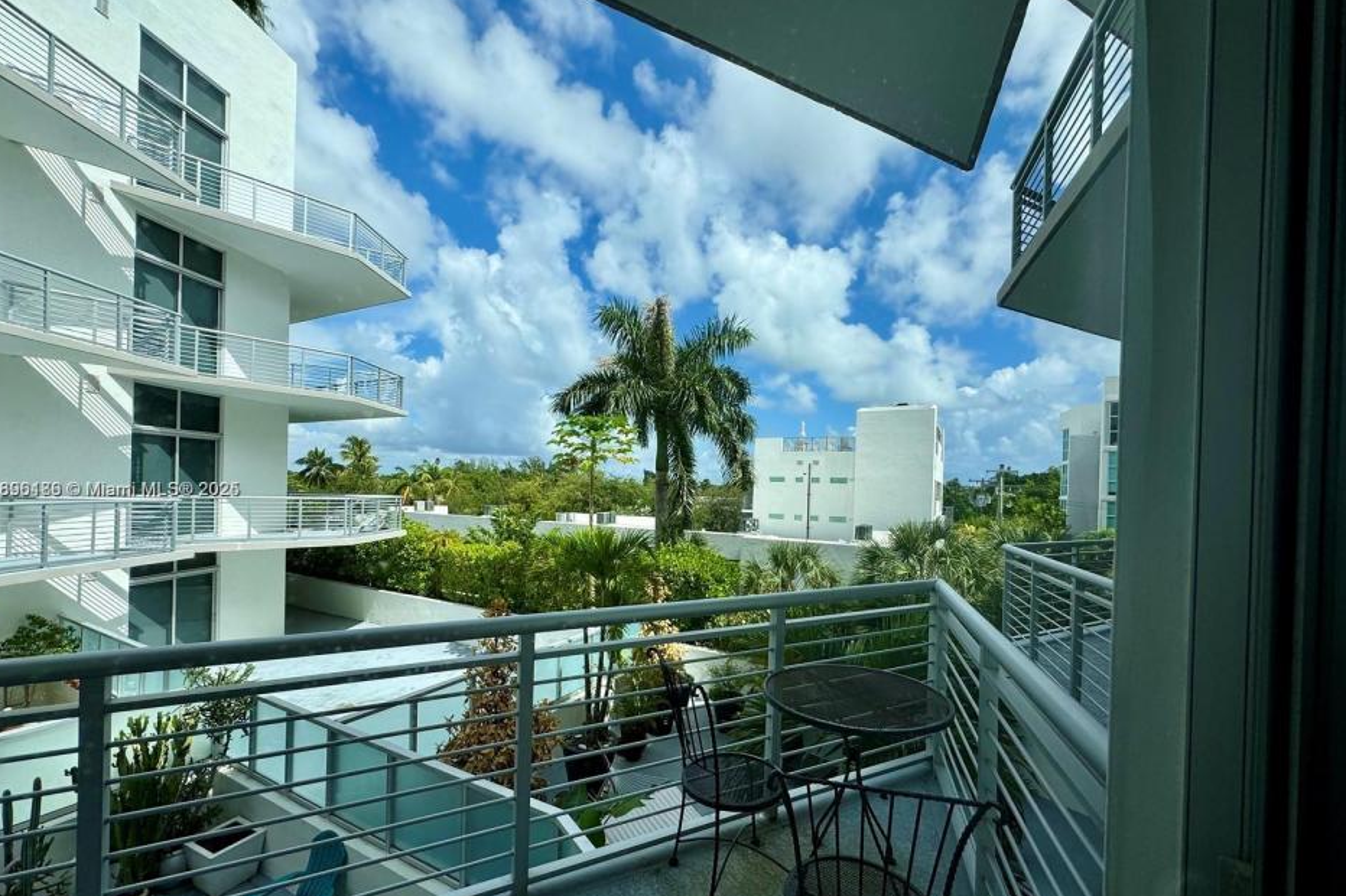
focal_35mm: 15
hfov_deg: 100.4
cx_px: 656
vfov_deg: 77.1
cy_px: 491
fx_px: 561
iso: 50
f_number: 2.2
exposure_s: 1/1160
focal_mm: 2.22
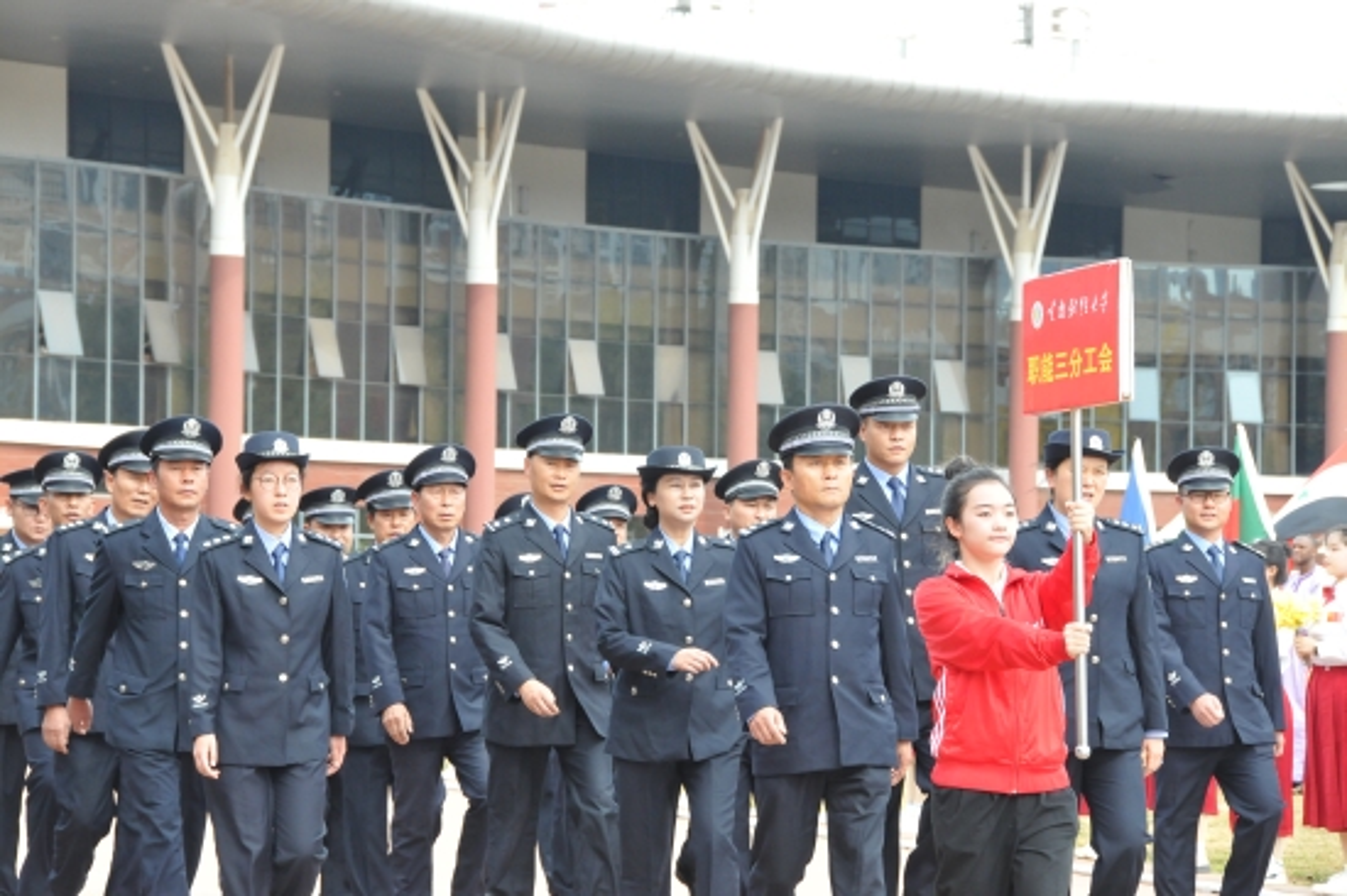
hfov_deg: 15.2
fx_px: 5048
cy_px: 448
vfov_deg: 10.1
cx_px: 674
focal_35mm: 135
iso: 1250
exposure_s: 1/320
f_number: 10
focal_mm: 90
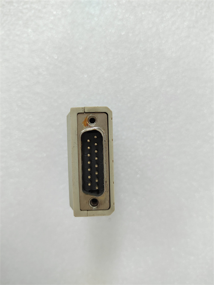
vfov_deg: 73.9
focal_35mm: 23
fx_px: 189
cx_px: 107
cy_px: 142
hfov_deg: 58.9
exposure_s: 1/60
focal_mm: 5.52
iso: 1703
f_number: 1.9
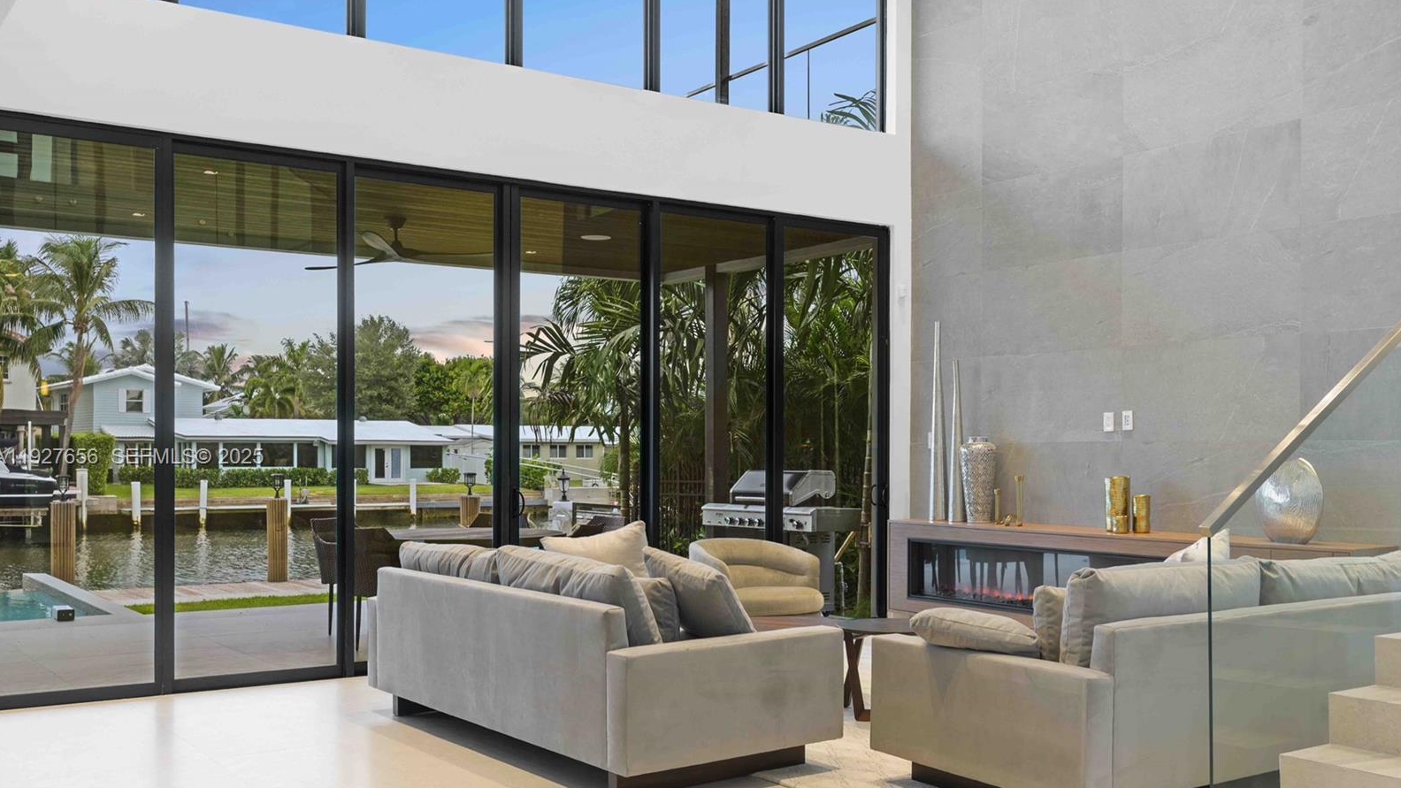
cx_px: 696
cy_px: 459
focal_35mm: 37
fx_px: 1375
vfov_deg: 31.9
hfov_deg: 54.0
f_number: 5.6
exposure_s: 1
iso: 100
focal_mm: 35
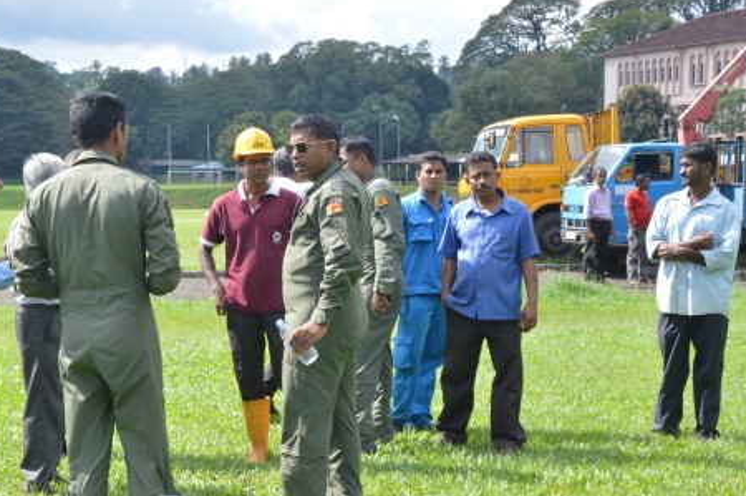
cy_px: 309
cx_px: 262
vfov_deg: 17.0
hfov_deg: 25.3
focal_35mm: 80
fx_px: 1656
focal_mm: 40
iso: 400
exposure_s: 1/125
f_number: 13
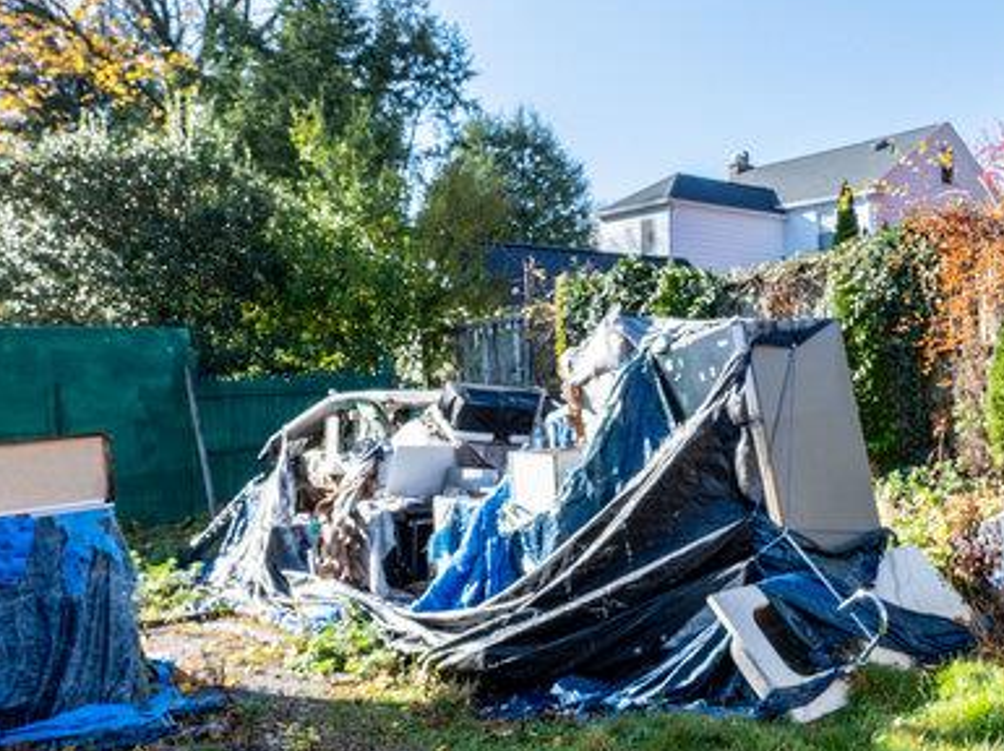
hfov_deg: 49.7
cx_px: 795
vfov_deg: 40.6
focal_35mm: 35
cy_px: 379
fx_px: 1014
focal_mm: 14
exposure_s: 1/2000
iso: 400
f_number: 8
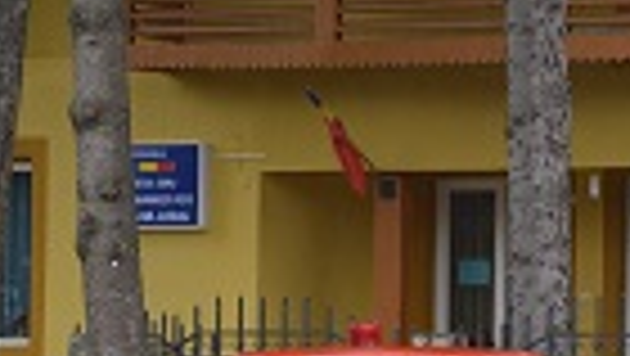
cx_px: 706
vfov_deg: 6.1
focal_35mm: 201
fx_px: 3360
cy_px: 178
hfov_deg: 10.6
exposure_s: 1/125
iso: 200
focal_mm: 36
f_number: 5.6
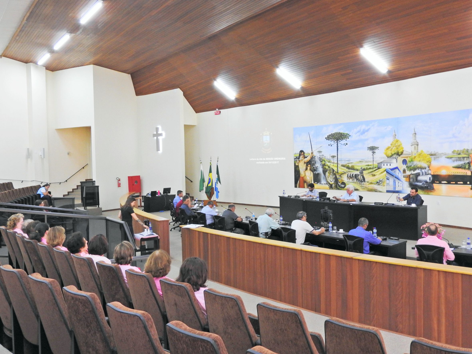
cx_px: 236
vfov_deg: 40.7
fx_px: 477
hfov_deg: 52.6
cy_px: 177
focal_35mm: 35
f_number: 4.2
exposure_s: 1/15
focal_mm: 6.3
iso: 400
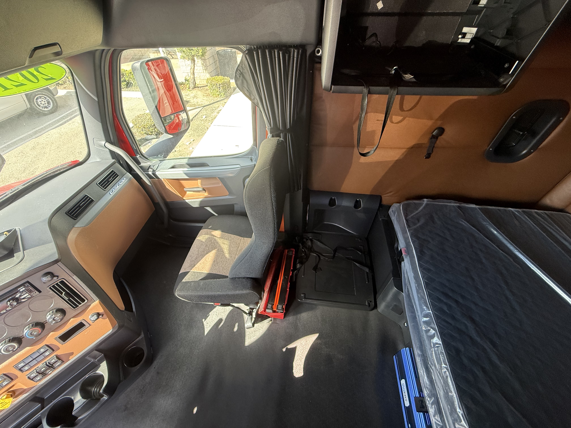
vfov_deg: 85.7
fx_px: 231
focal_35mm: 14
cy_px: 214
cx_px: 286
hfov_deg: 102.1
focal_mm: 2.22
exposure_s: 1/99
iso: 250
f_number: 2.2
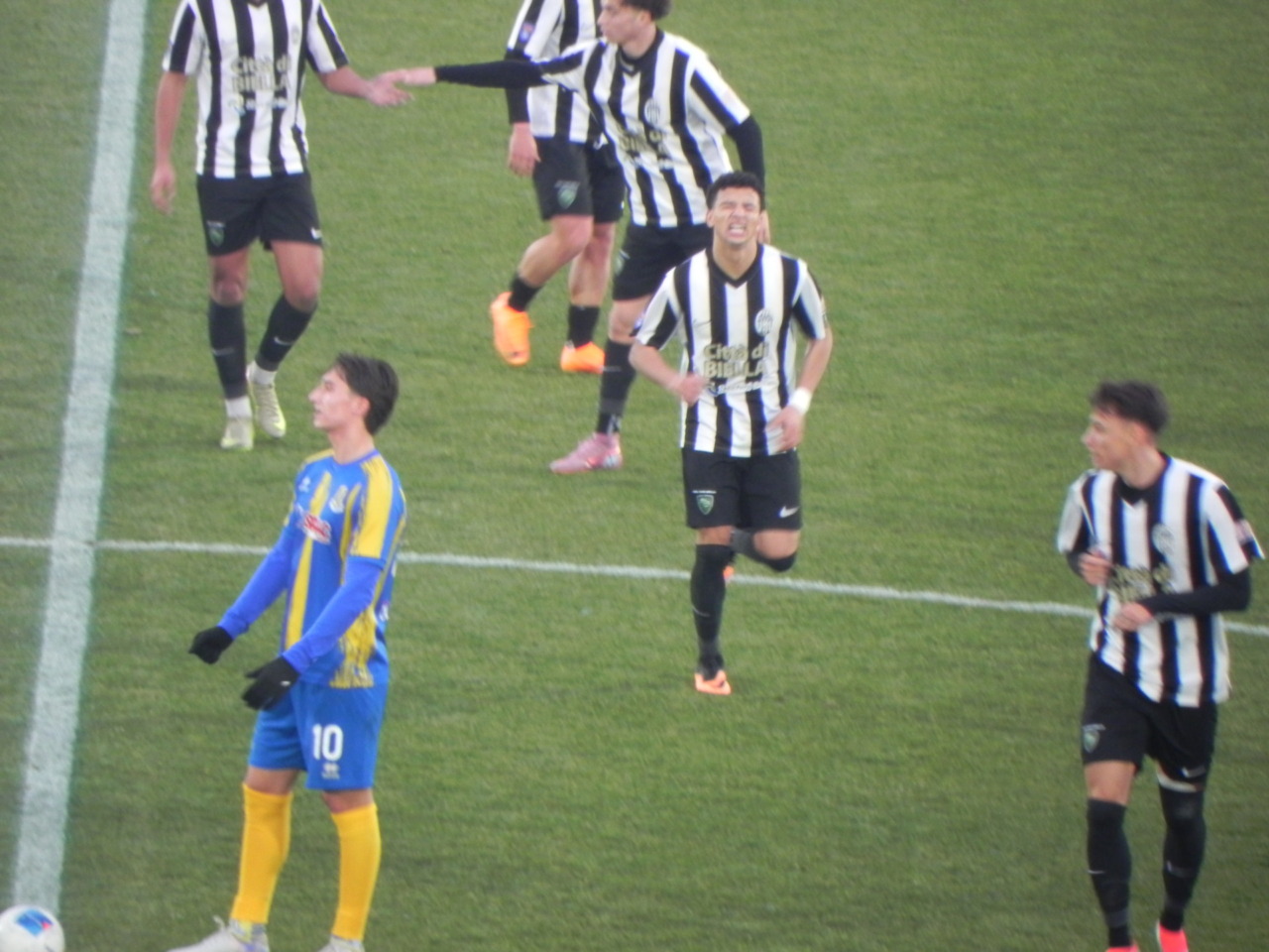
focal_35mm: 678
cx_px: 634
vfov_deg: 2.2
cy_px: 476
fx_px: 24855
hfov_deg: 2.9
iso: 351
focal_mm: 120
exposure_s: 1/60
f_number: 5
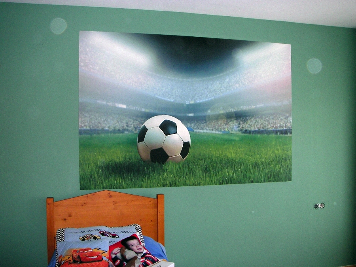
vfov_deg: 37.7
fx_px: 391
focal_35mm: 38
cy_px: 134
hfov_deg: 49.0
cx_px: 178
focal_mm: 6.3
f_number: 3.3
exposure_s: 1/30
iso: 100
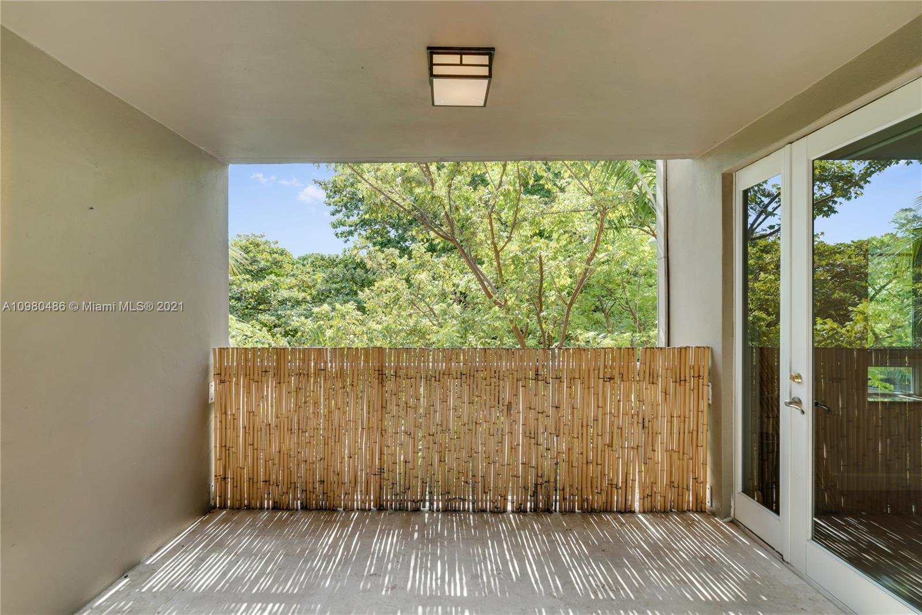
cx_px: 461
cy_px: 308
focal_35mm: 16
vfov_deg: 73.8
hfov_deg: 96.7
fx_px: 410
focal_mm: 16
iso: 100
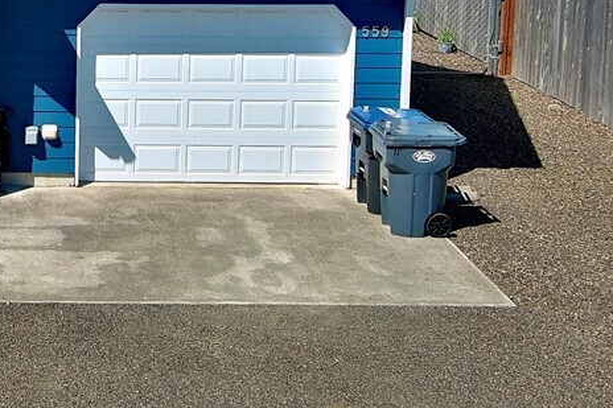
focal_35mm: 106
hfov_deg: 18.2
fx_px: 1804
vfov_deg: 12.6
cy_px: -59
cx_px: -135
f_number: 2.8
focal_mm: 10.57
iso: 100
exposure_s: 1/1642
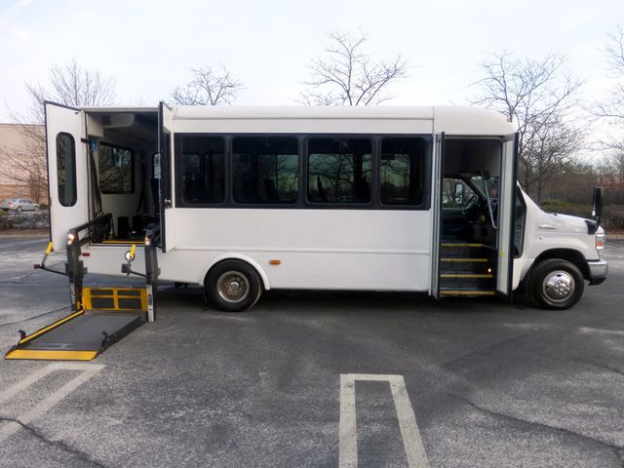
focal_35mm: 24
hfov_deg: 71.6
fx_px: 433
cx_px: 312
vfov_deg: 56.8
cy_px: 234
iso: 100
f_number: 3.3
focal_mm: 4.3
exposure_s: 1/100
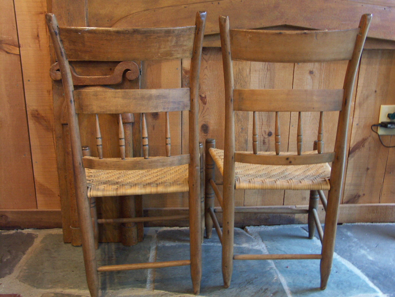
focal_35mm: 32
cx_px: 198
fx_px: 365
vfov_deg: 44.2
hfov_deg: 56.8
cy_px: 148
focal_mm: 8.27
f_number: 2.8
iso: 200
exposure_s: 1/6
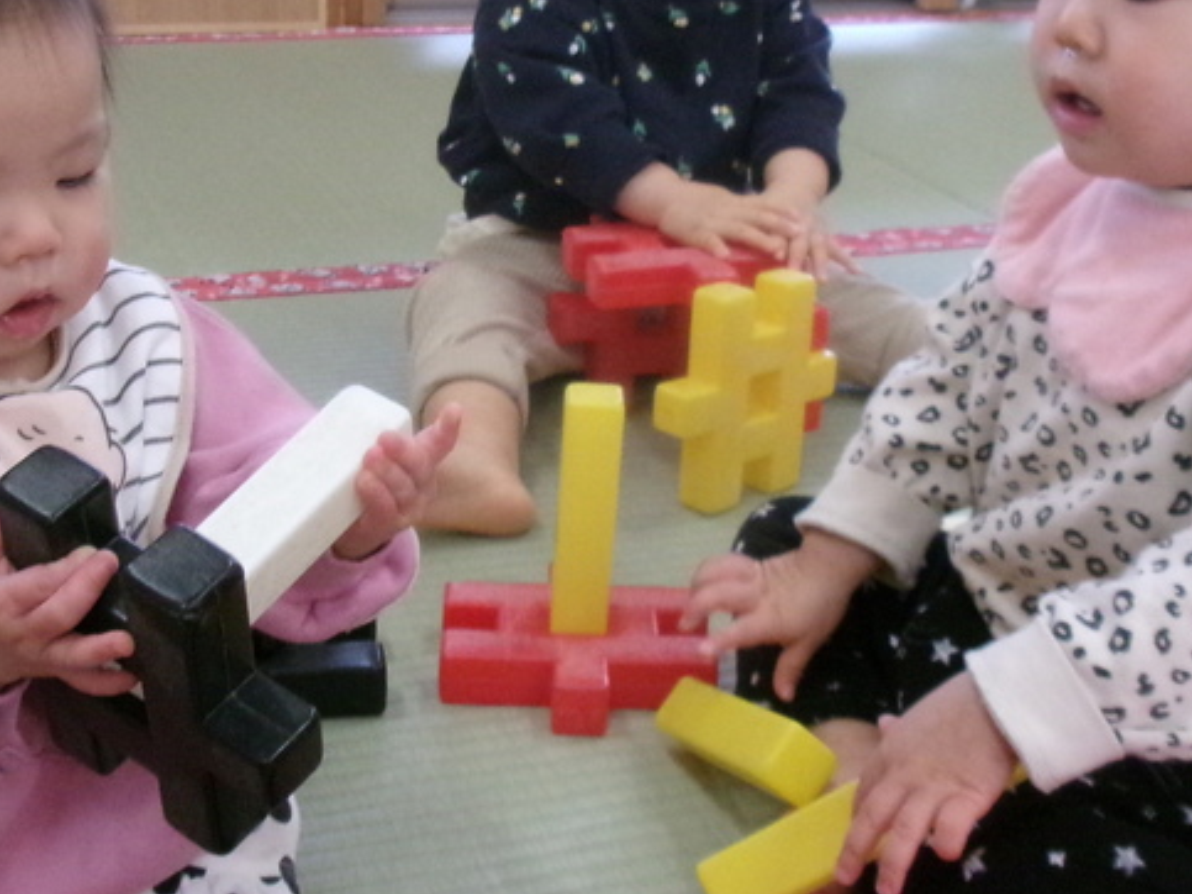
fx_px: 1997
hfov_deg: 33.2
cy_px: 410
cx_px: 563
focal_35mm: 58
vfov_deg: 25.2
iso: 745
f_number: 3.9
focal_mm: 5.1
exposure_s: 1/125
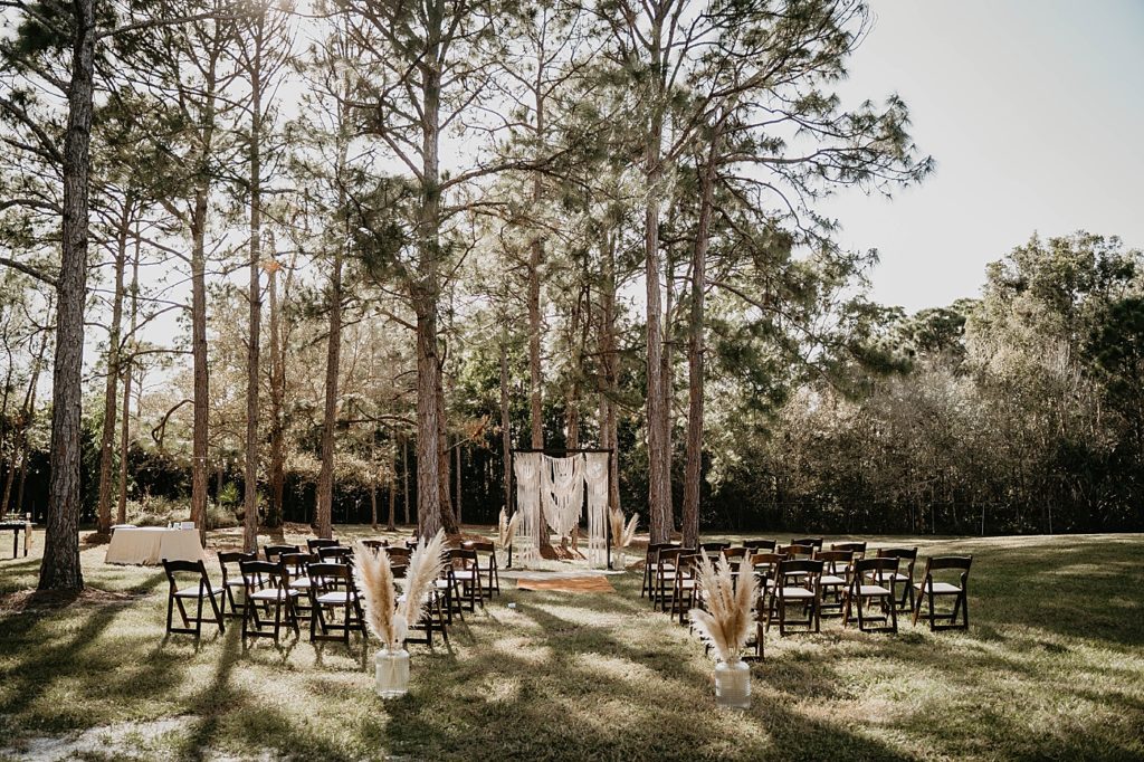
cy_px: 381
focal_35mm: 28
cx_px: 572
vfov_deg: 46.4
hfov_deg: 65.5
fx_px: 889
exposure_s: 1/640
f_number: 2.8
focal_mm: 28
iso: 250
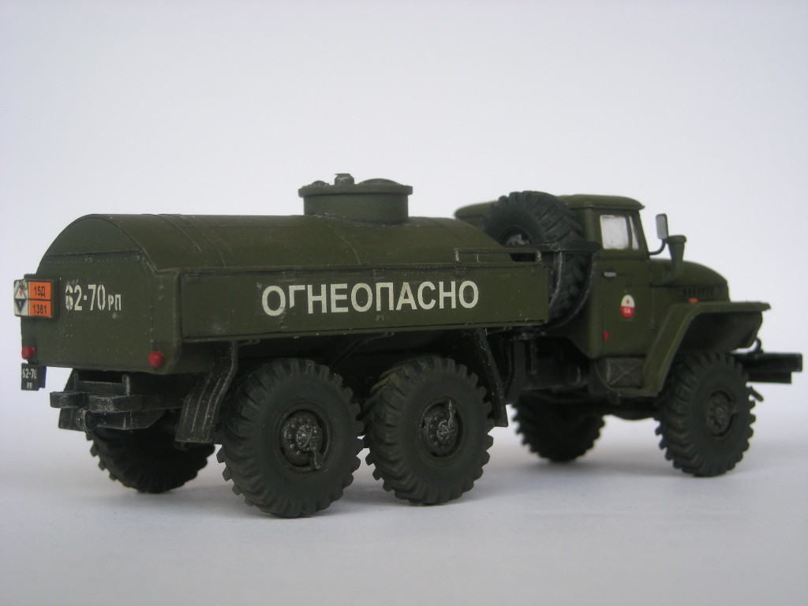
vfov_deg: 19.4
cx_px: 404
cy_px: 303
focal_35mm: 76
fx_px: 1774
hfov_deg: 25.7
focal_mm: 12.3
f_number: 3.9
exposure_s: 1/102
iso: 50
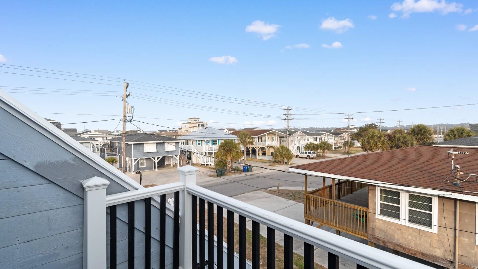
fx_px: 203
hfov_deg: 99.4
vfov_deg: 67.0
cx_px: 241
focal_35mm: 16
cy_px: 124
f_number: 5
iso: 100
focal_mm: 10
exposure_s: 1/100
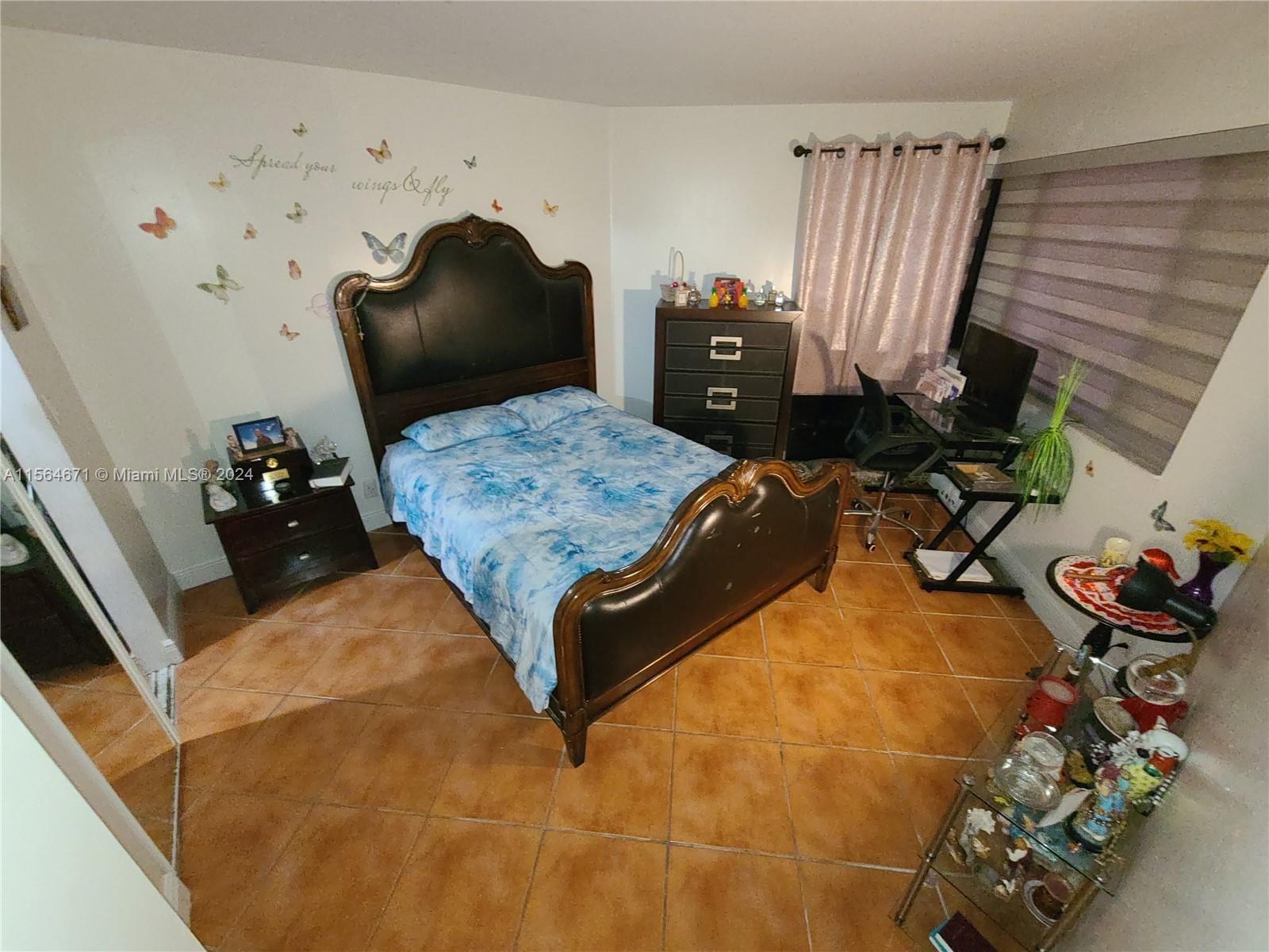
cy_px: 476
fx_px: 477
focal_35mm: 13
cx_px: 634
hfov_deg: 106.2
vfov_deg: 89.9
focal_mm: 2.2
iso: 640
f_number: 2.2
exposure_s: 1/21
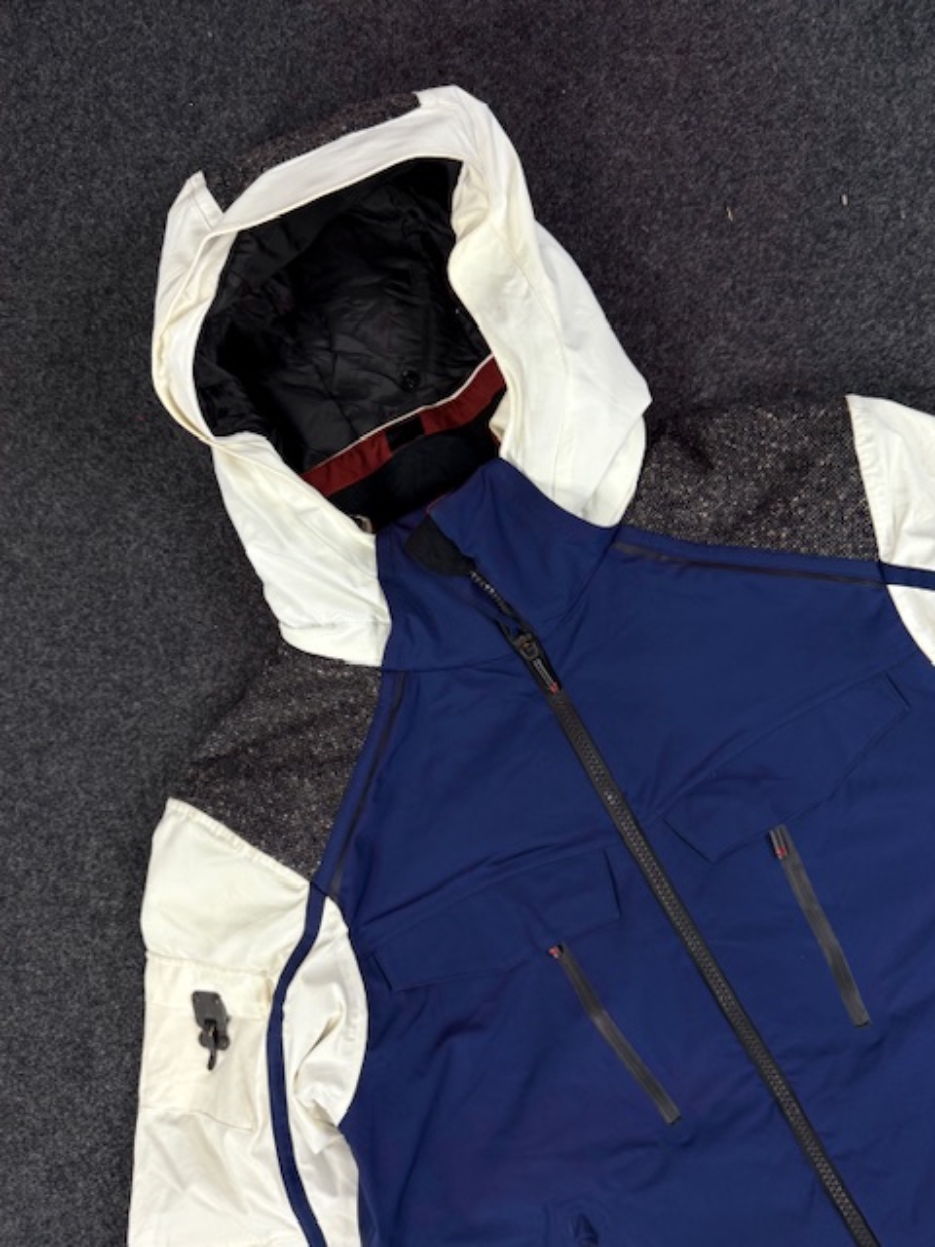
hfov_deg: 56.8
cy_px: 624
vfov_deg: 71.6
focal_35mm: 24
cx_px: 468
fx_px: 864
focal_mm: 6.76
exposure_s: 1/100
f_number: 1.78
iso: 160
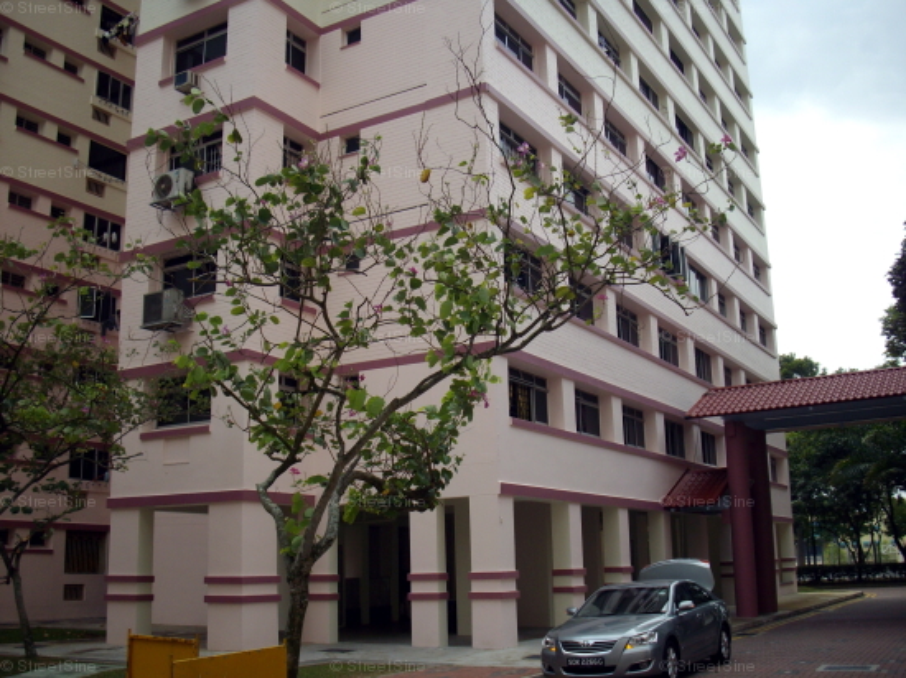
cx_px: 453
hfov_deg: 50.2
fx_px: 968
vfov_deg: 38.6
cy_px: 339
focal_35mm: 37
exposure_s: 1/200
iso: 80
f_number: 5.6
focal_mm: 6.2
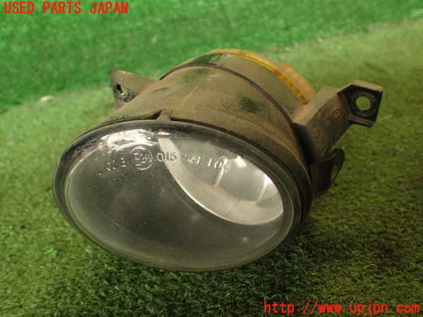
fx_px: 391
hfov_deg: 56.8
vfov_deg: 44.2
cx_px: 212
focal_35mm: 32
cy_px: 158
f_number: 2.4
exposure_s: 1/40
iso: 200
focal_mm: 5.79
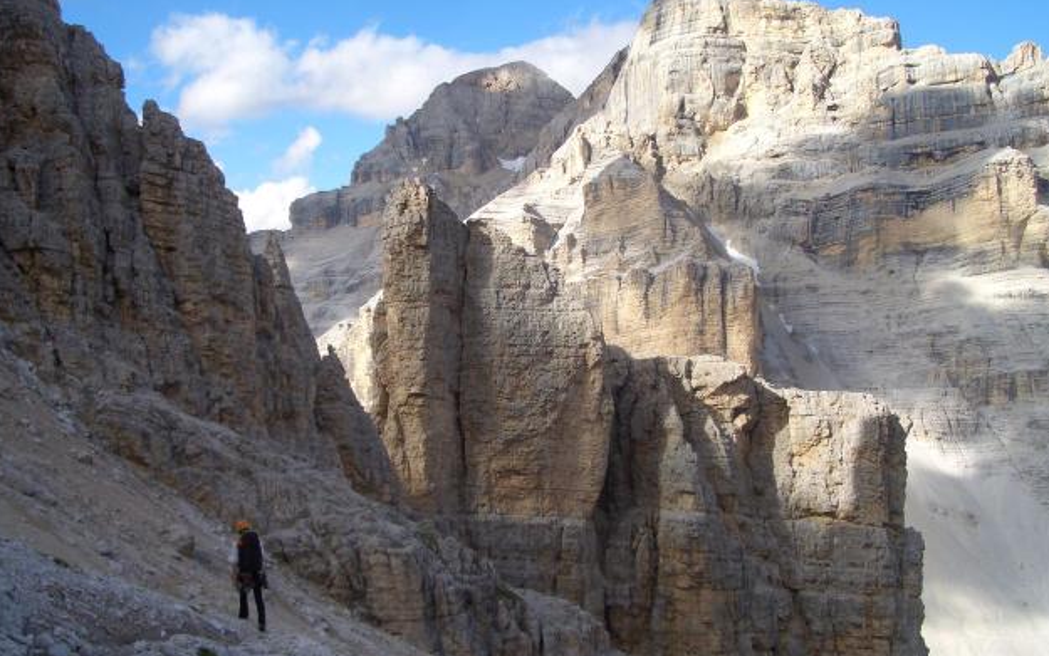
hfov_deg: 51.5
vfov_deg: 33.6
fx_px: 1087
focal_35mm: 38
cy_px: 334
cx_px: 524
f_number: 4.3
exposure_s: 1/250
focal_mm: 5.8
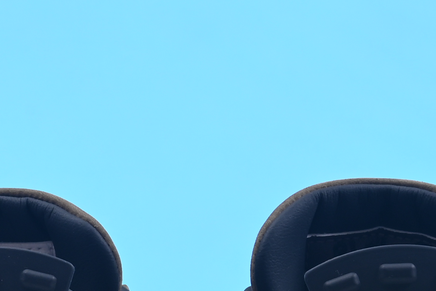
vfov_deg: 6.9
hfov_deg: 10.3
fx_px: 2411
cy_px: 246
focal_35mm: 199
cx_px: 72
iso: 100
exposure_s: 1/2
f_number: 16
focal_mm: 39
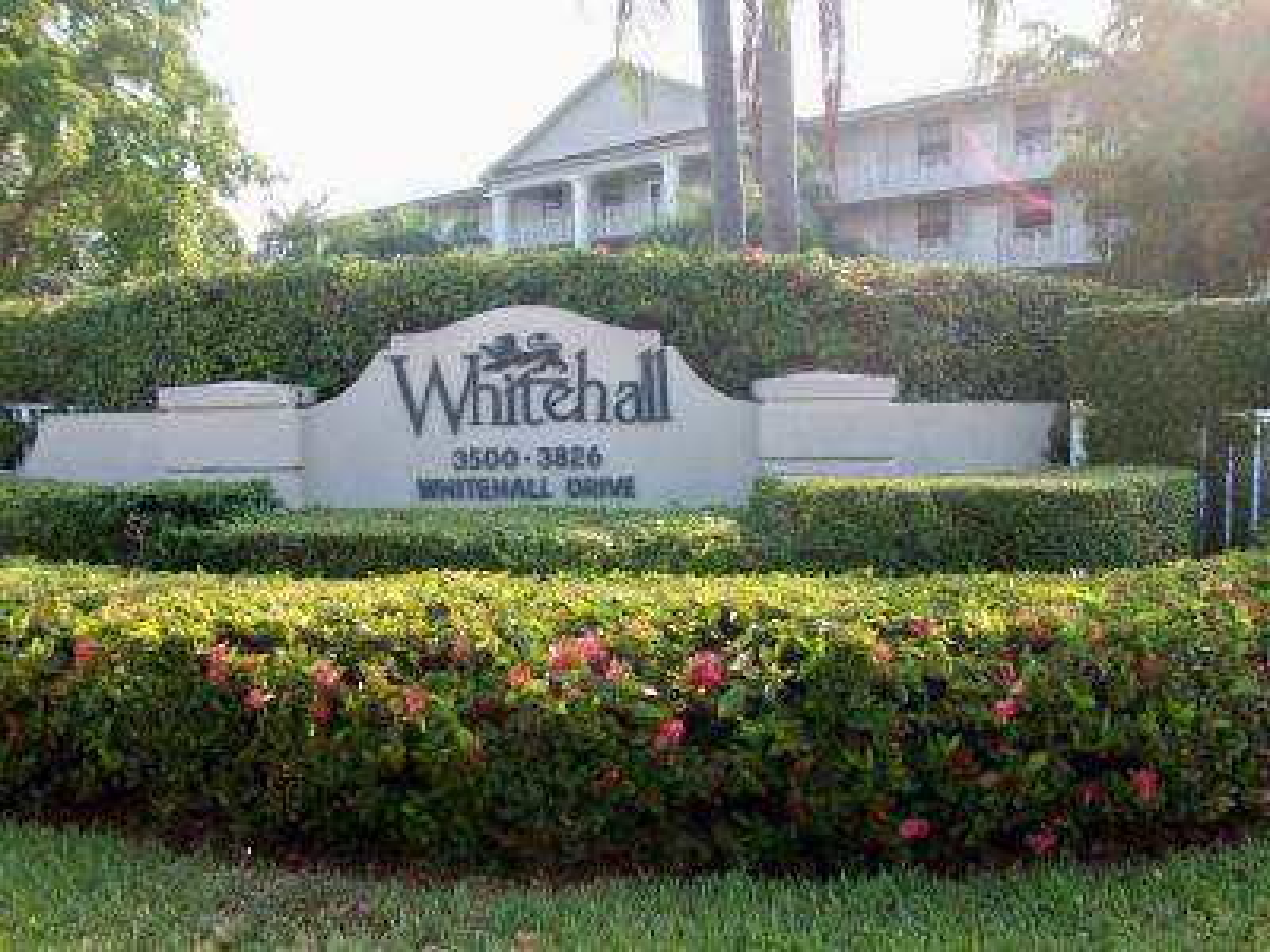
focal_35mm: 34
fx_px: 1247
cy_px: 476
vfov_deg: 41.8
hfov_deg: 54.0
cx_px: 635
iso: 64
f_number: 2.8
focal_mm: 5.7
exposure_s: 1/265
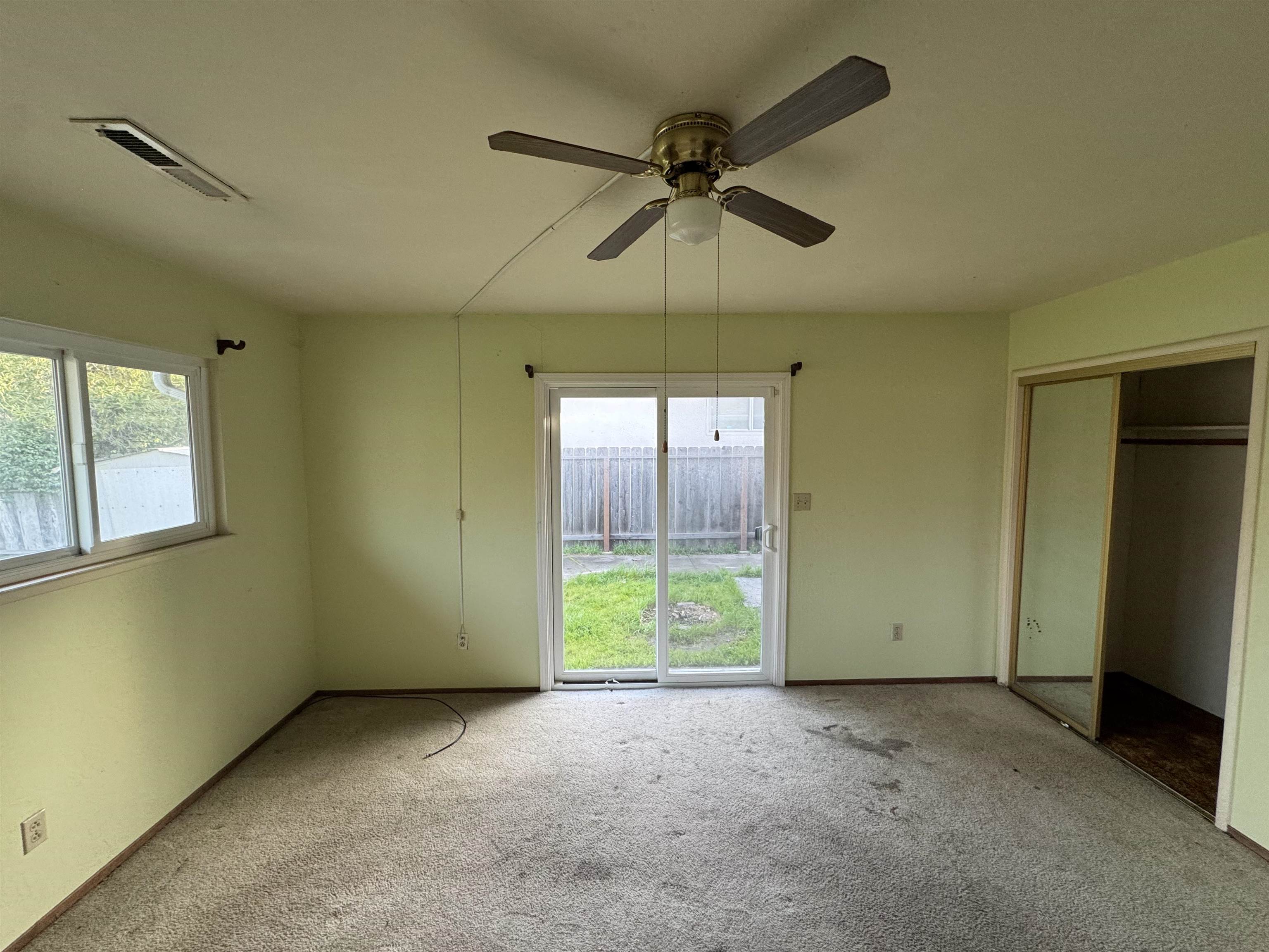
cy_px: 476
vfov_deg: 85.7
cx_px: 634
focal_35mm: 14
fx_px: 513
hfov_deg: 102.1
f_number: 2.2
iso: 200
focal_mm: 2.22
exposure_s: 1/120
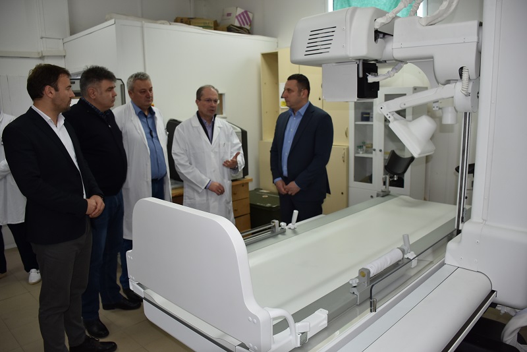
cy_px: 176
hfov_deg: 67.4
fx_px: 395
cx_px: 264
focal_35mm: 27
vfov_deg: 48.0
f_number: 3.5
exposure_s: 1/100
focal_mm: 18
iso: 400
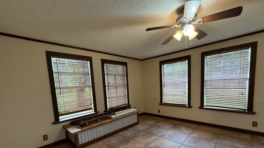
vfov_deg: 65.6
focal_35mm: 16
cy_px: 97
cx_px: 131
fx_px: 112
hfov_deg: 99.4
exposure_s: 1/60
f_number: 2.2
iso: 400
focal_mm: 2.22
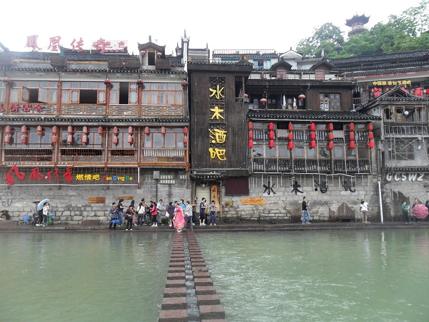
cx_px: 214
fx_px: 335
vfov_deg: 51.4
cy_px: 161
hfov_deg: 65.3
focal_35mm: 27
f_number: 3.5
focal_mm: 4.9
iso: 100
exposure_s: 1/60
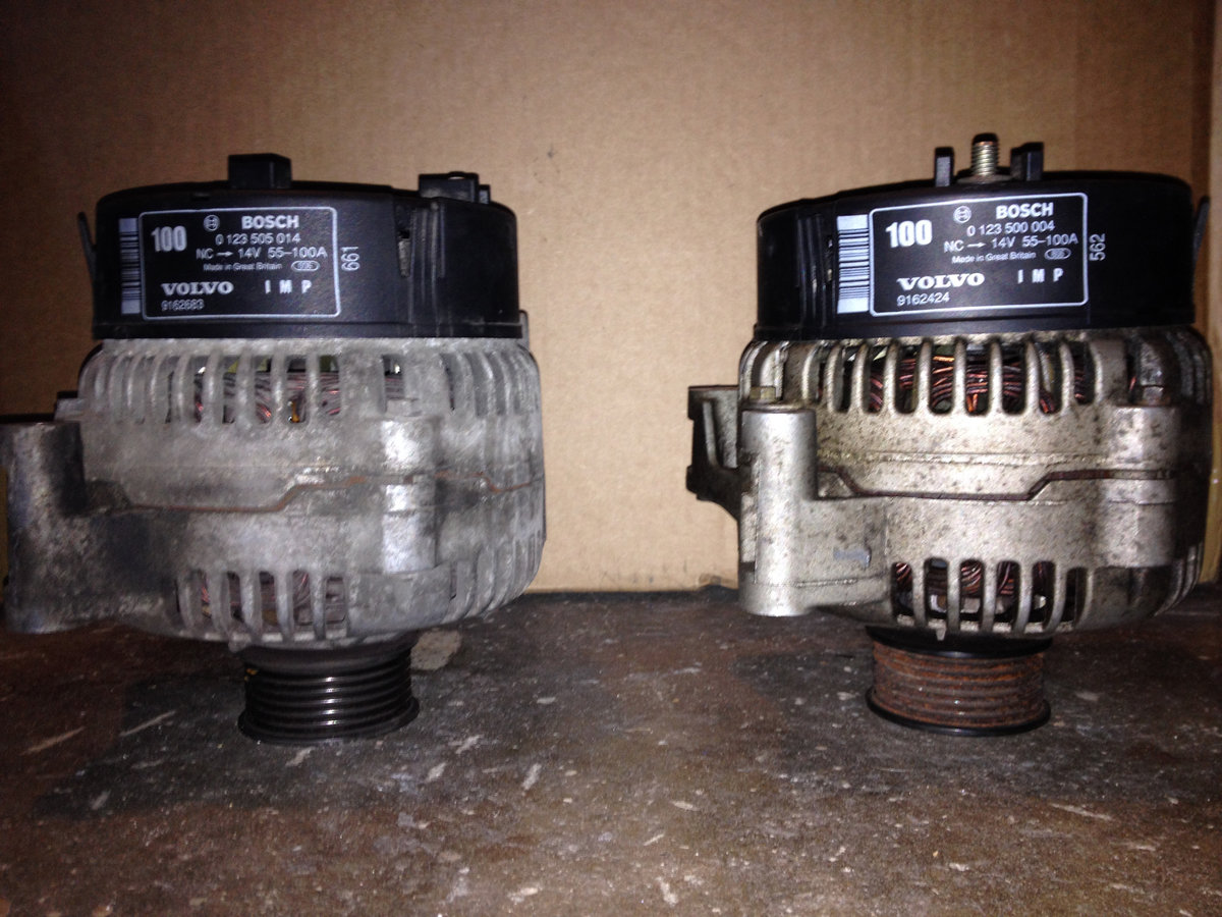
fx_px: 1236
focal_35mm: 35
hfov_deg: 52.6
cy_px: 458
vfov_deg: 40.7
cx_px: 611
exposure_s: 1/16
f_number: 2.4
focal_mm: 4.28
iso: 64
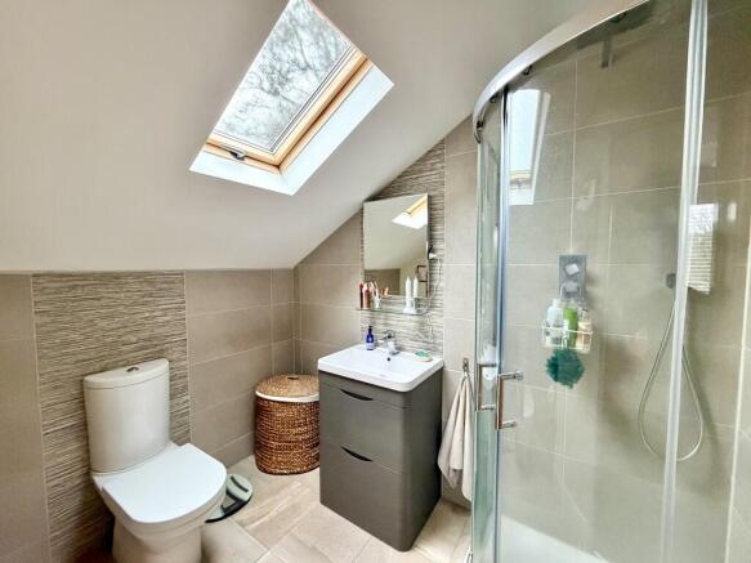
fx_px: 304
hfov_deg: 102.1
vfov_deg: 85.7
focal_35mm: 14
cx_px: 376
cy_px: 282
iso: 640
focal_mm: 2.22
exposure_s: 1/60
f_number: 2.2
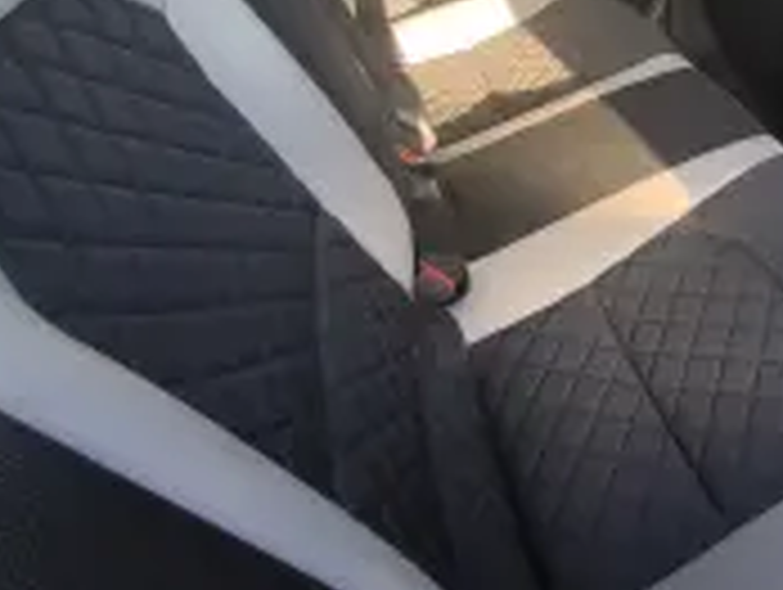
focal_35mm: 31
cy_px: 86
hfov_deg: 51.4
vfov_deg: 42.6
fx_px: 702
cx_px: 706
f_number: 2.2
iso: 64
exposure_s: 1/50
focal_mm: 1.91
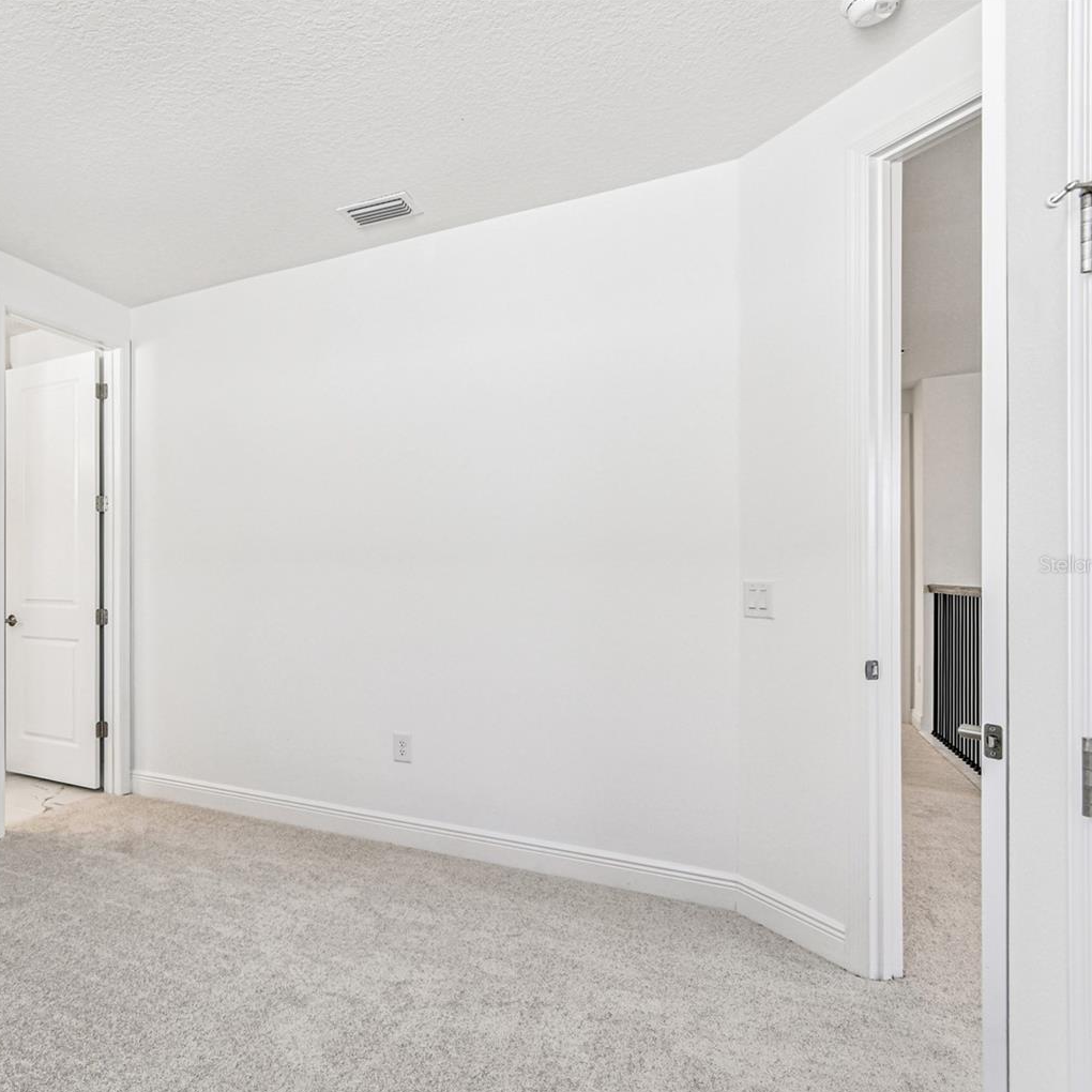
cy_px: 564
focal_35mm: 20
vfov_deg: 74.8
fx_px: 714
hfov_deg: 70.0
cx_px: 278
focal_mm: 10
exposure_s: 1/50
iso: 100
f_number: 7.1
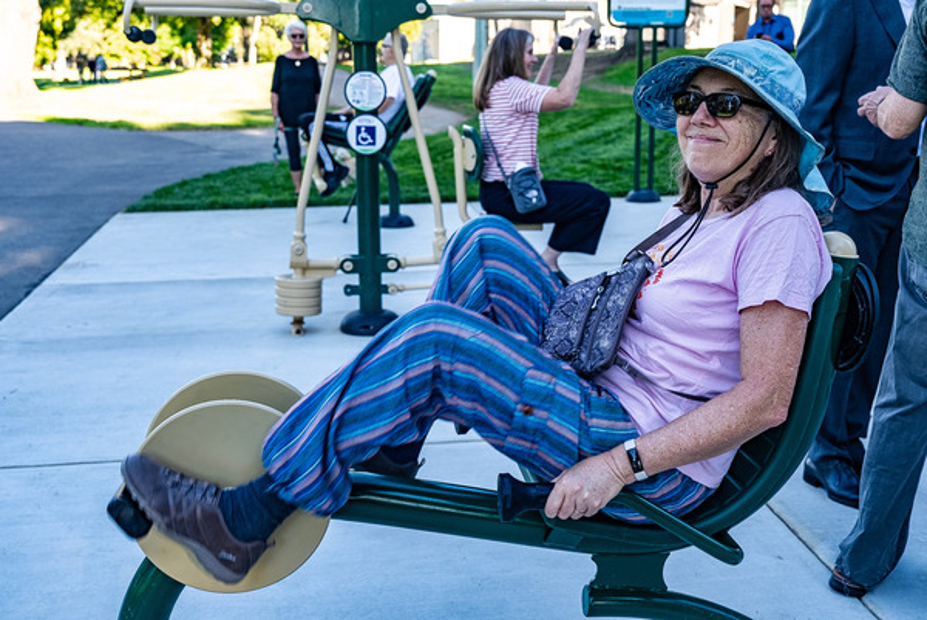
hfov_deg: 48.4
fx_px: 1031
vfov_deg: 33.5
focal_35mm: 40
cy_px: 310
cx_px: 464
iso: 125
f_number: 4
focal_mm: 27
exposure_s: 1/160
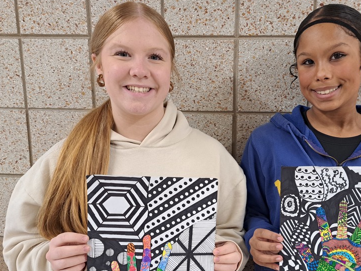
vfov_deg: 41.5
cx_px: 221
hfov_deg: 53.5
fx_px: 355
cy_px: 170
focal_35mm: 34
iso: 200
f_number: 1.8
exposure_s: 1/60
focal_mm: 5.23
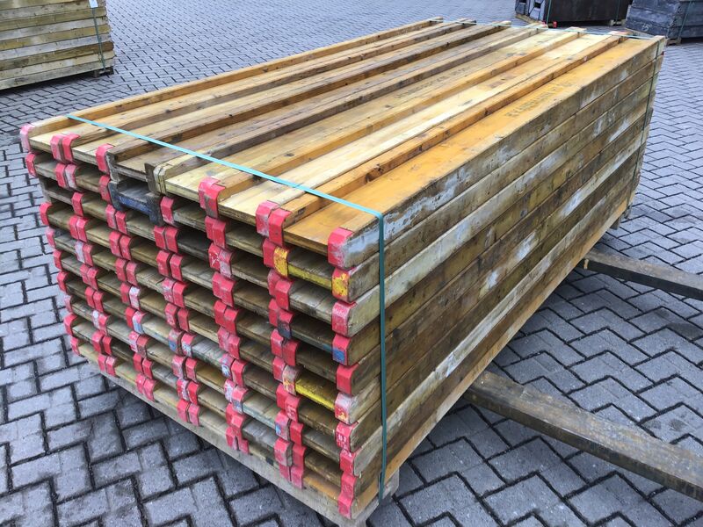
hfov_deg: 58.4
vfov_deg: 45.4
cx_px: 352
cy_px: 264
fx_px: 630
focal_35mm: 31
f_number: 2.4
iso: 25
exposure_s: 1/50
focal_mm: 3.3
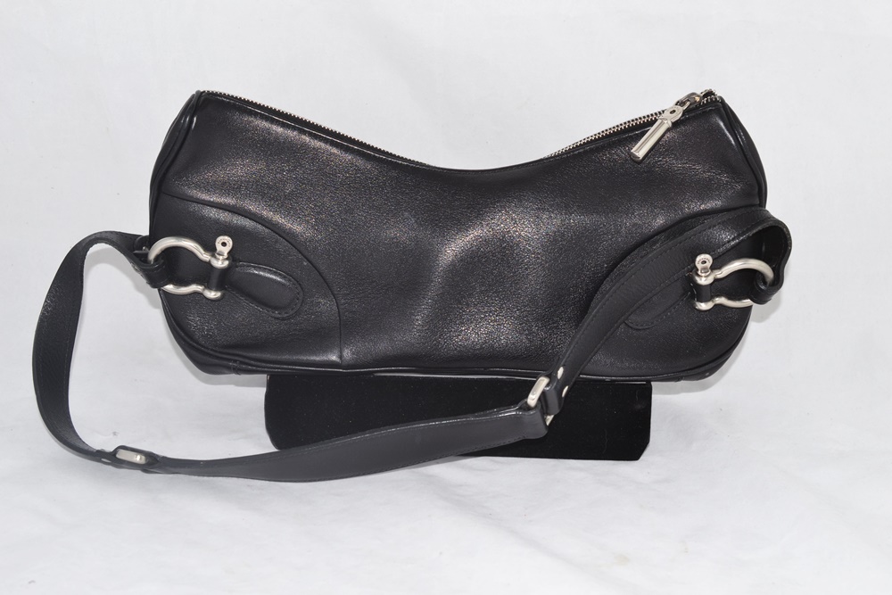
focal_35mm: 60
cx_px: 446
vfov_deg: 22.6
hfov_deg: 33.4
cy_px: 298
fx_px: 1487
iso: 100
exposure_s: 1/60
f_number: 8
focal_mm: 40
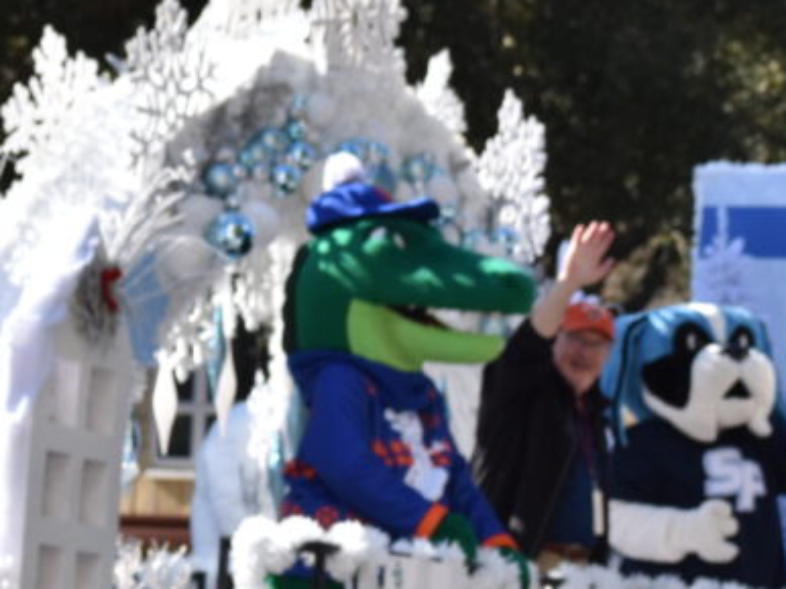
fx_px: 6081
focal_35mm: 268
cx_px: 163
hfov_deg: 7.4
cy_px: 659
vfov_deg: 5.5
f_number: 7.1
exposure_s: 1/500
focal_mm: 70
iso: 200
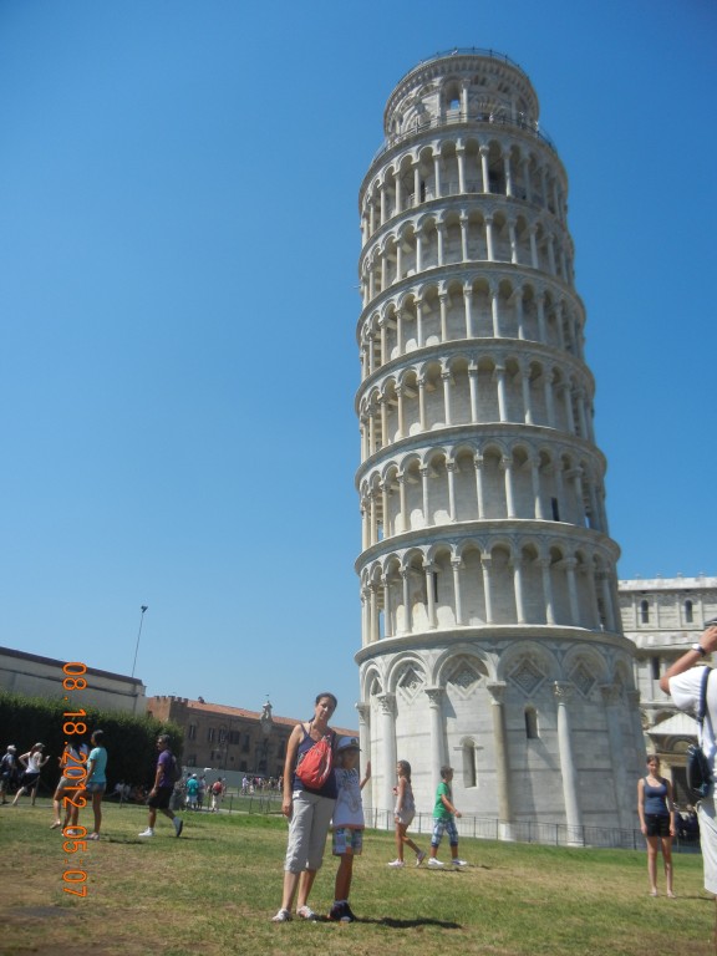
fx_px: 829
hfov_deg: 46.8
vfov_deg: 60.0
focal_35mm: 30
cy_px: 478
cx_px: 358
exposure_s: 1/483
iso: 160
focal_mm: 5.4
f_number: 7
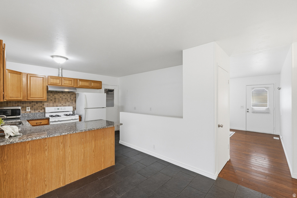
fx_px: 136
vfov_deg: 72.0
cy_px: 99
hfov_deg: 95.0
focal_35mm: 16
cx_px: 148
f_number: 10
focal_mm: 16.5
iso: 250
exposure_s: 1/100
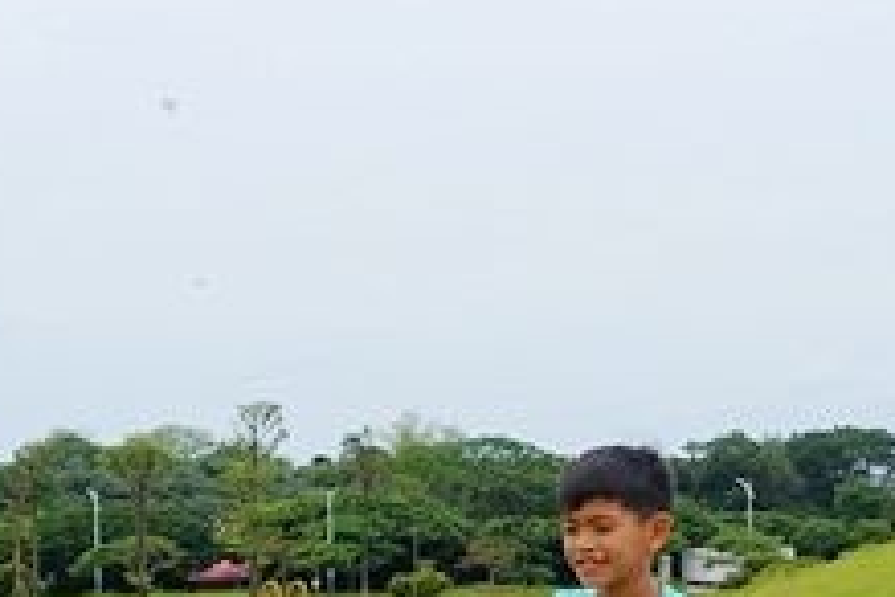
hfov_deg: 21.9
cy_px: 636
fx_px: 2287
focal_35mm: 92
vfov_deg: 14.6
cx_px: 221
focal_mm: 11.45
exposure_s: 1/160
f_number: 4
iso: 125
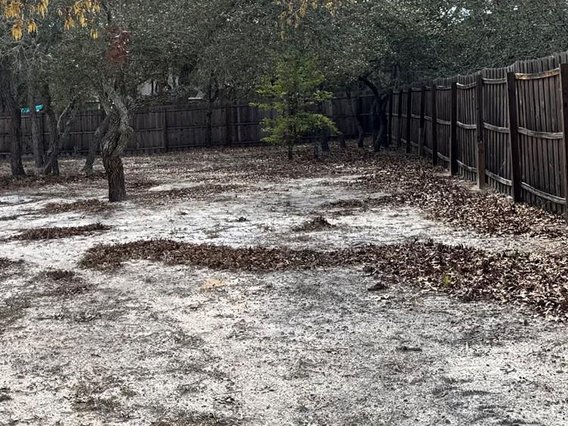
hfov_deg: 36.5
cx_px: 134
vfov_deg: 28.5
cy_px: 171
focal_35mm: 51
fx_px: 837
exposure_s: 1/2174
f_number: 1.78
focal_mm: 6.76
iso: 80
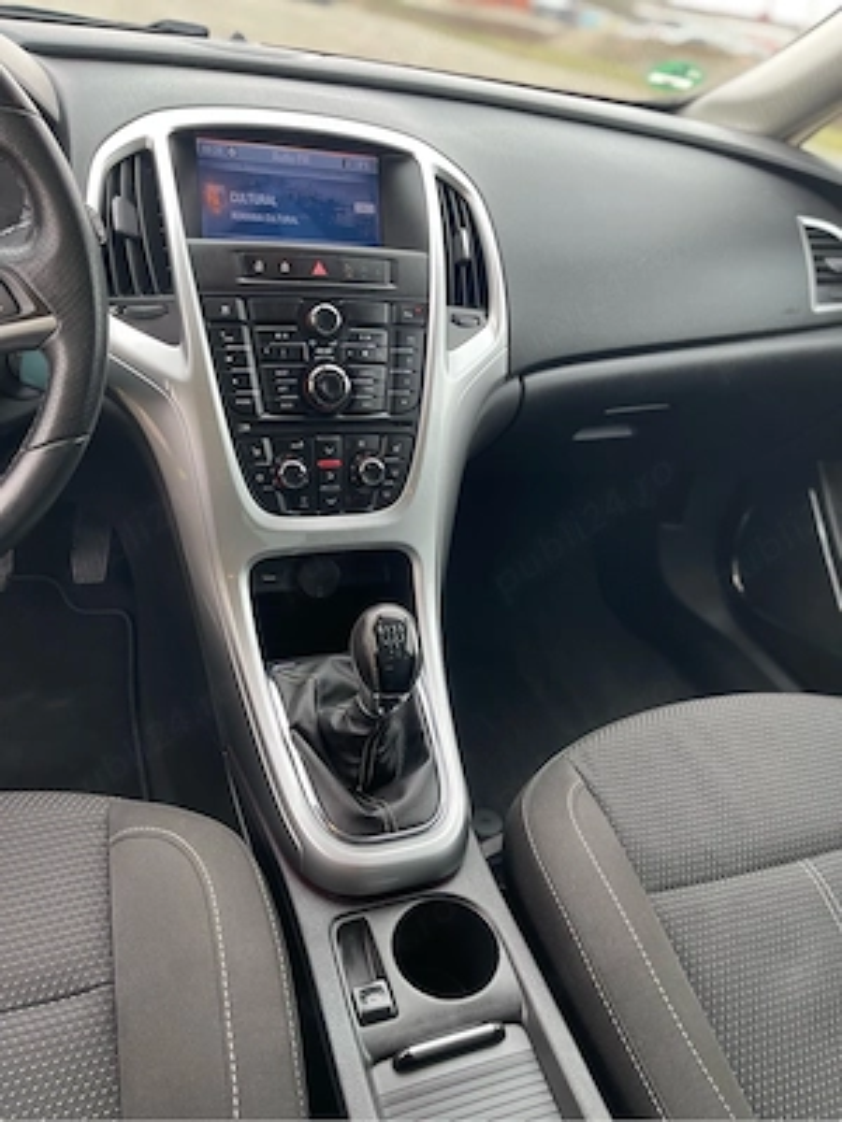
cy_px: 561
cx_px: 421
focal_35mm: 26
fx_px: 843
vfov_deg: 67.3
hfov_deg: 53.1
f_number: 1.6
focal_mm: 5.1
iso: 40
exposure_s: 1/121
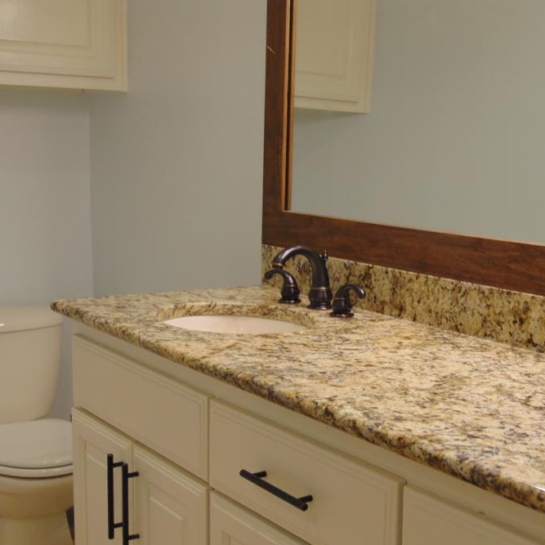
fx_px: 1015
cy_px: 311
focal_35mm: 57
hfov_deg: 29.7
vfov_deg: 30.0
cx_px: 391
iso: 80
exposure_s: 1/30
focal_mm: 7.6
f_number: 3.3
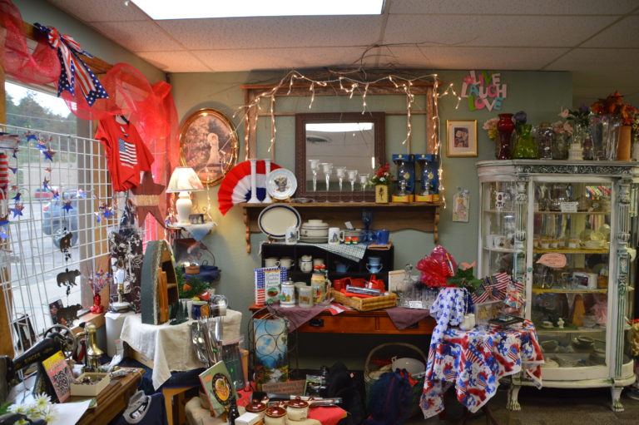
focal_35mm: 27
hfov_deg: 67.4
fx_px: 479
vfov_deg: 47.9
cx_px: 320
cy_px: 212
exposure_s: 1/50
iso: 400
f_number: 3.5
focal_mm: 18
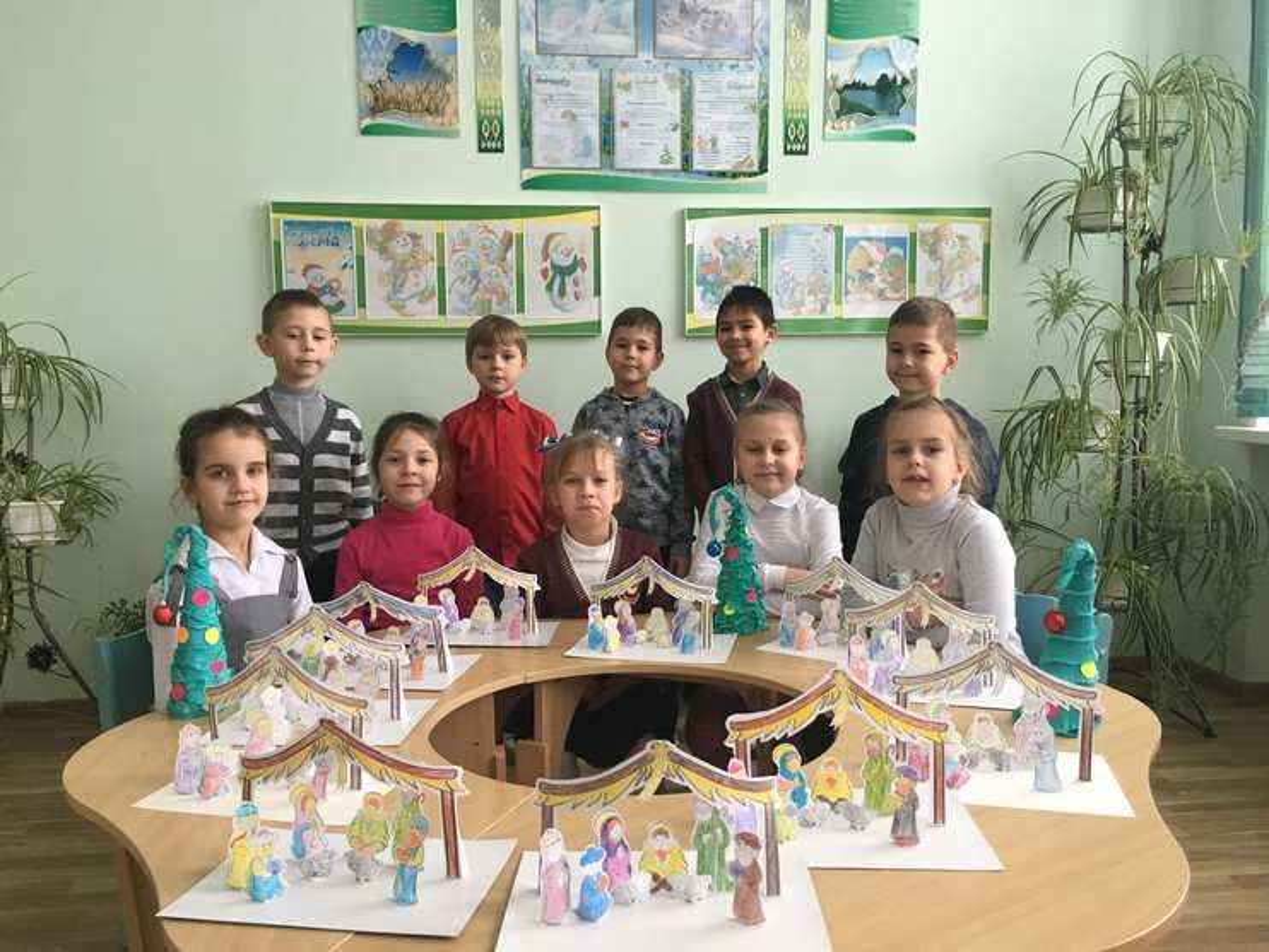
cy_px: 476
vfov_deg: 48.3
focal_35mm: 29
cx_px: 634
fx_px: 1063
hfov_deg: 61.6
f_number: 2.2
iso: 50
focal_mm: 4.15
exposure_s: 1/33
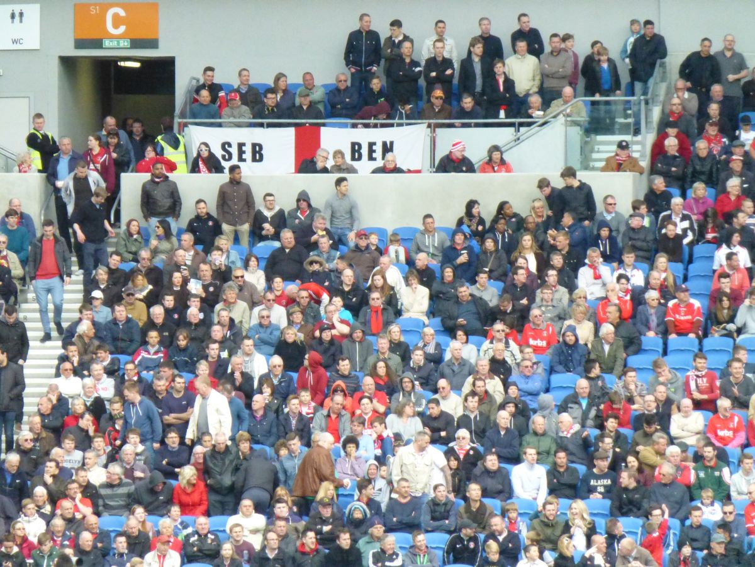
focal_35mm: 480
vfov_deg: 3.1
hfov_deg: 4.1
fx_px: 10469
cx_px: 378
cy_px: 284
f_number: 6.4
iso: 1600
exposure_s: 1/640
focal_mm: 86
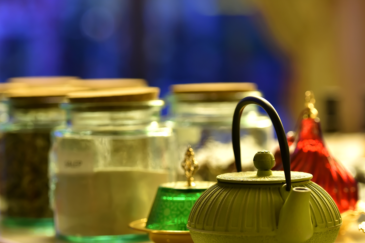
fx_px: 1602
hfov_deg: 13.0
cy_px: 165
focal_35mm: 158
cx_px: 180
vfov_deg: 8.7
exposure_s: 1/160
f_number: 2.8
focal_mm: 112
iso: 800
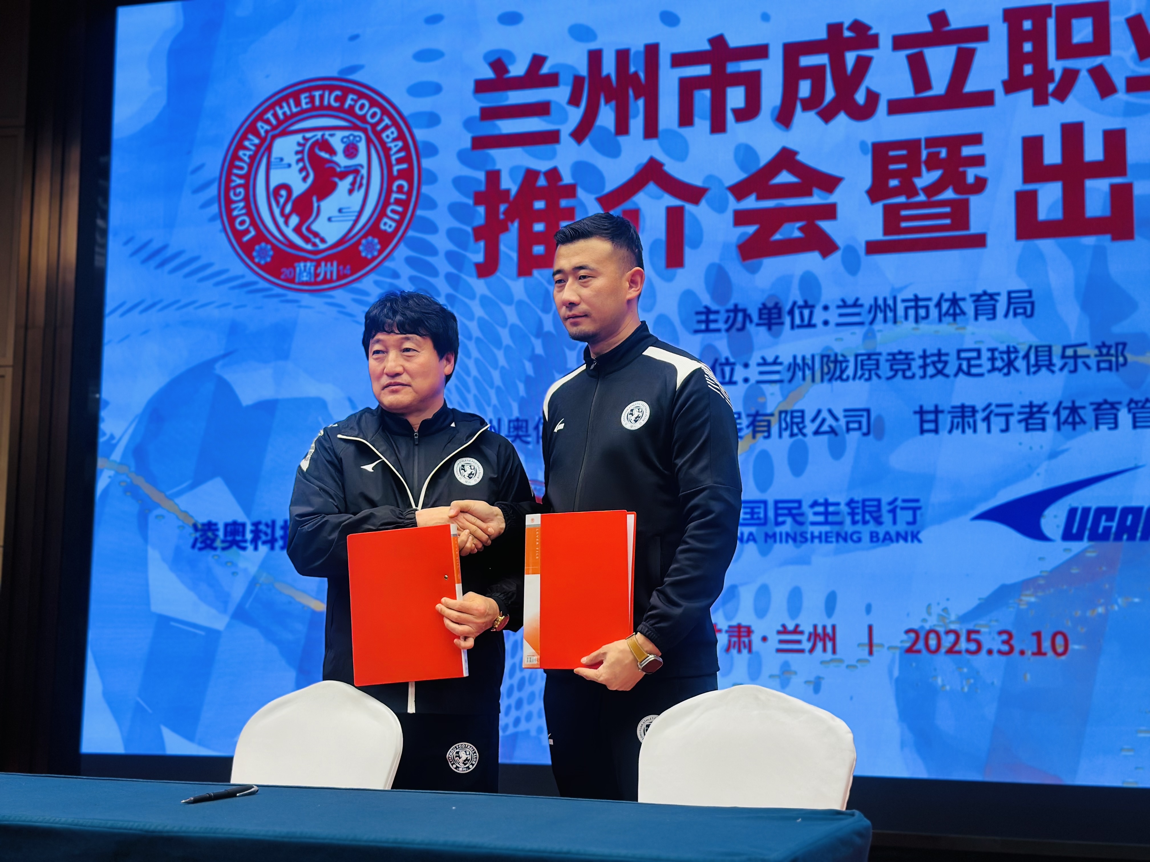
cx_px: 575
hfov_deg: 39.7
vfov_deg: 30.3
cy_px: 431
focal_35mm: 48
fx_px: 1595
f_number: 1.78
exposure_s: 1/214
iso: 80
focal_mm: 6.86
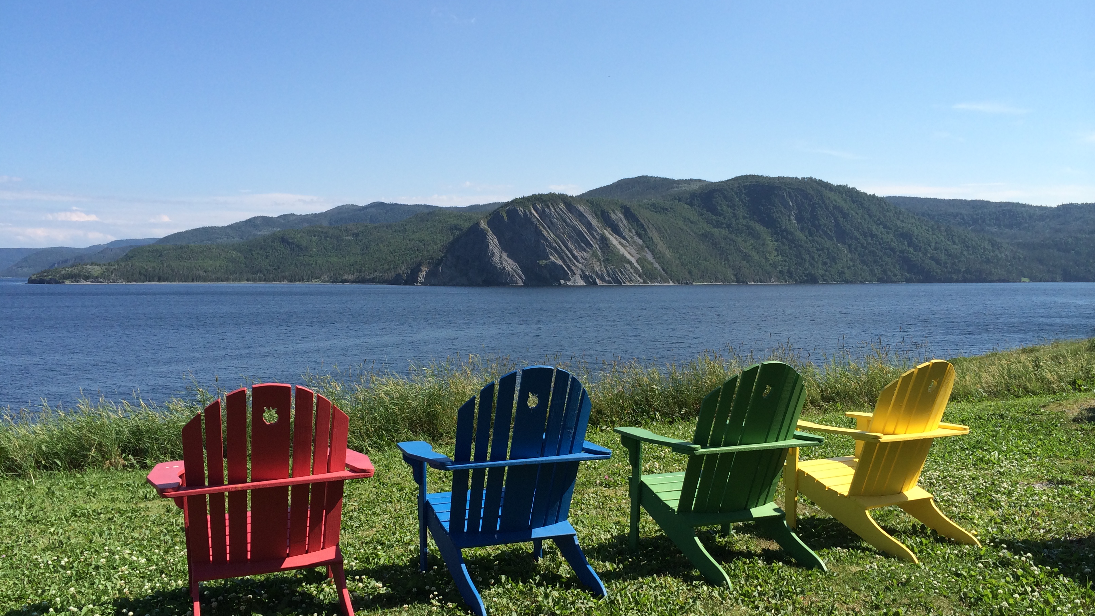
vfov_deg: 35.6
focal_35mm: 33
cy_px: 345
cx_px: 548
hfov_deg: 59.5
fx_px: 958
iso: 40
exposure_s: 1/1953
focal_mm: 4.12
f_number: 2.2
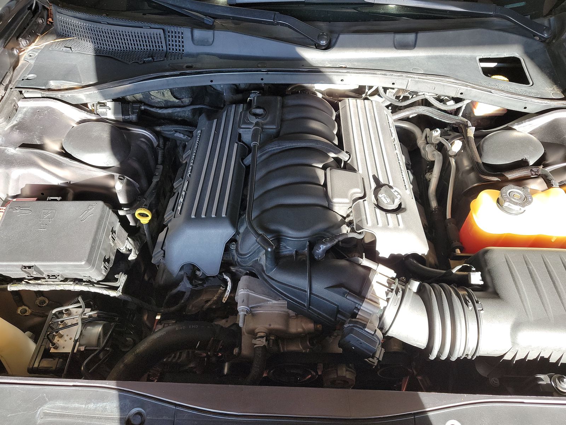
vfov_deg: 56.8
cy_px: 212
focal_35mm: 24
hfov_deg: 71.6
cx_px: 283
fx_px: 392
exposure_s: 1/59
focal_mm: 6.7
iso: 86
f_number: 1.8
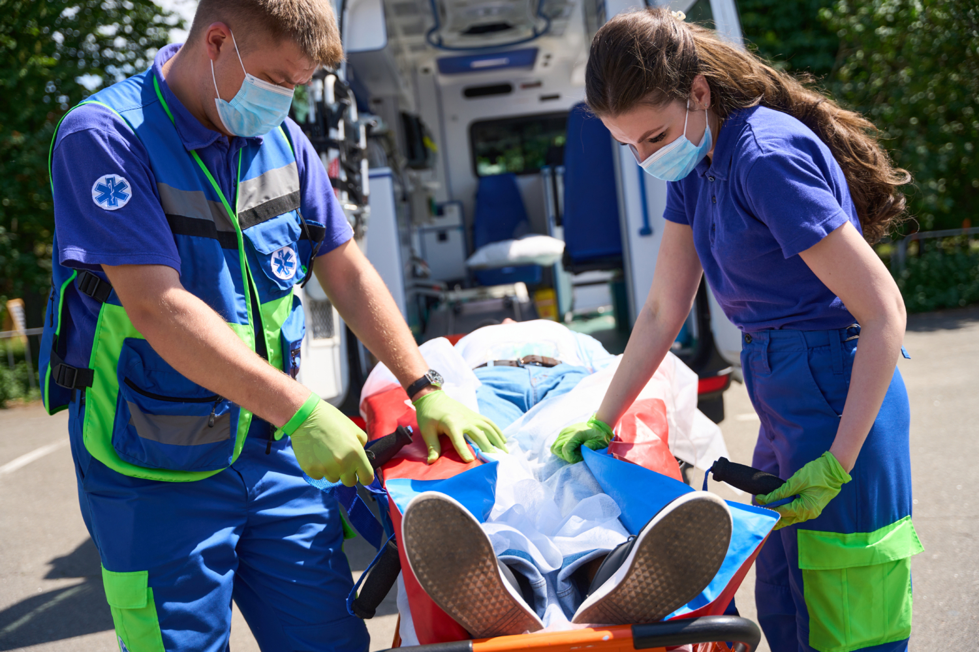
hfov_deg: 47.7
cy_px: 326
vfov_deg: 32.9
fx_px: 1107
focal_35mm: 41
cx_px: 490
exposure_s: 1/2000
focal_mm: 40.7
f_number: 2.8
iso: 100
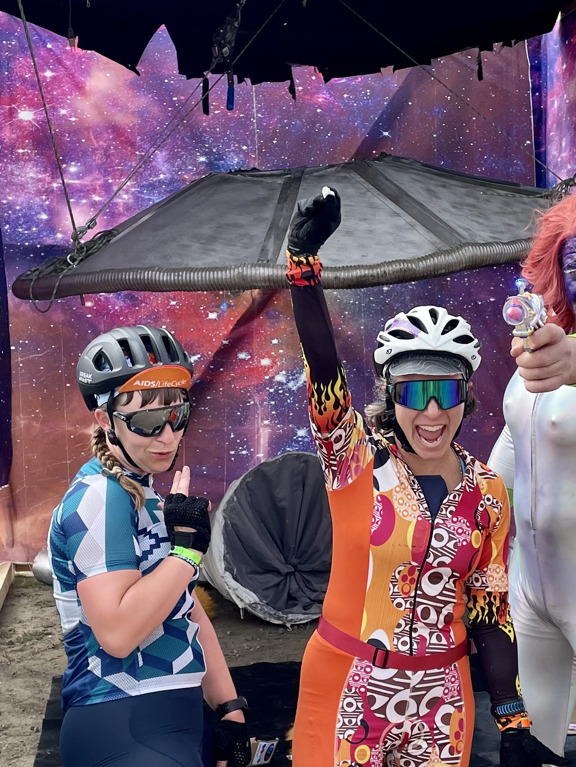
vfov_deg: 33.2
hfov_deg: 25.2
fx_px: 1286
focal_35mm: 58
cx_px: 334
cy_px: 387
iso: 32
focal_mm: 4.2
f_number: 1.6
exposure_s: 1/1667
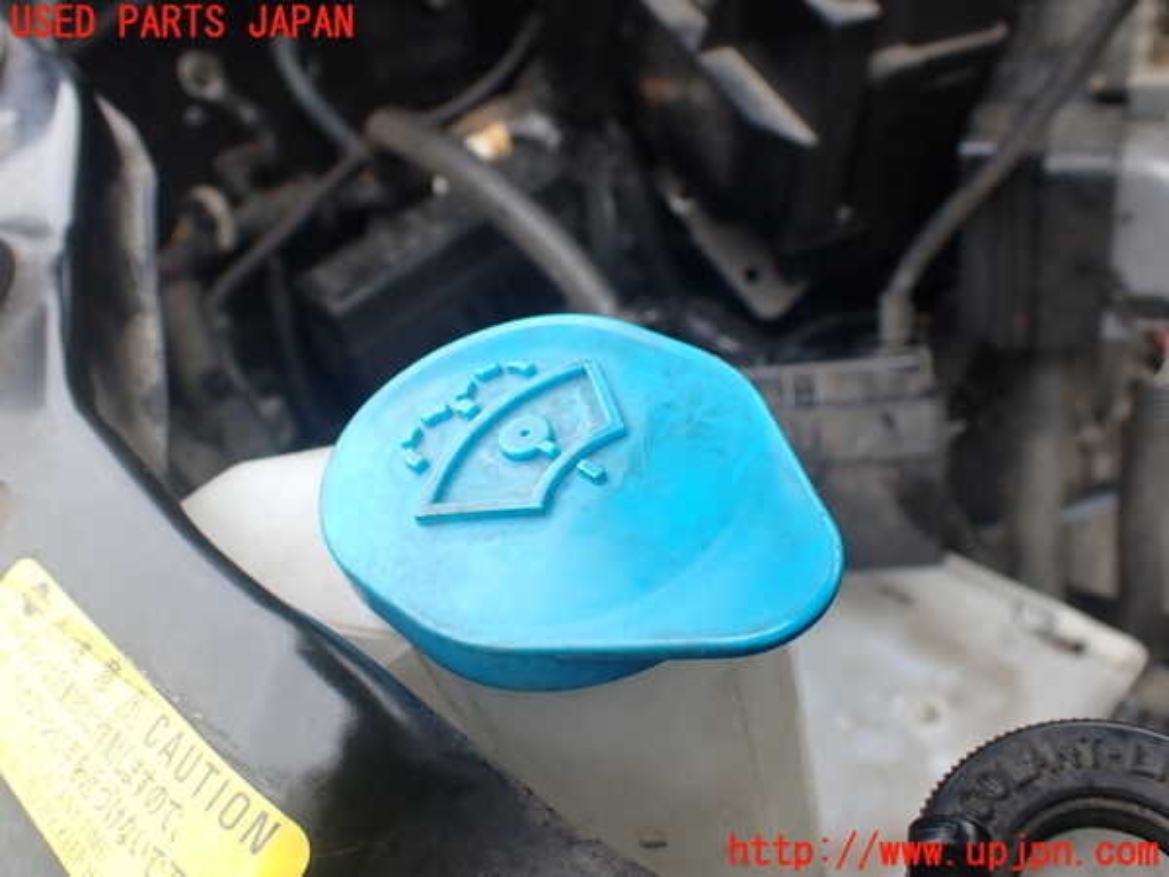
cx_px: 584
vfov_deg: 46.8
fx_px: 1013
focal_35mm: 30
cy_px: 438
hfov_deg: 60.0
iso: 100
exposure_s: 1/160
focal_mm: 5.4
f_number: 3.2
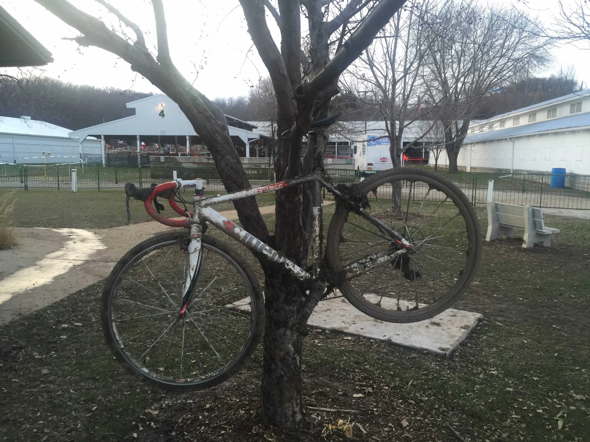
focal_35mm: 29
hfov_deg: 61.7
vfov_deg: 48.2
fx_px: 494
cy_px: 221
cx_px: 295
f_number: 2.2
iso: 32
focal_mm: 4.15
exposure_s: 1/30
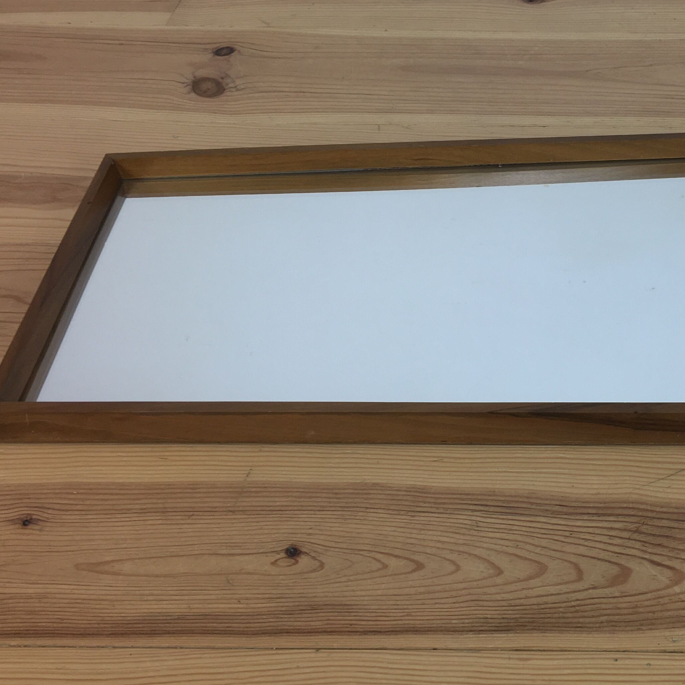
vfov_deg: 34.0
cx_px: 584
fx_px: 1119
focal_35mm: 50
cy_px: 291
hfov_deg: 32.7
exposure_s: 1/33
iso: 25
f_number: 2.2
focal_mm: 4.15
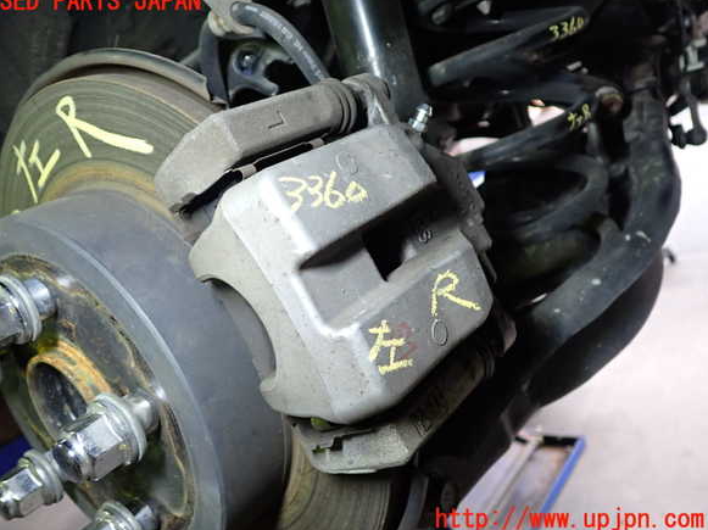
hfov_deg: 58.4
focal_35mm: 31
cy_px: 261
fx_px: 634
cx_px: 345
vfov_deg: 45.4
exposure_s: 1/30
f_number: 2.3
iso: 250
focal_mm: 5.4
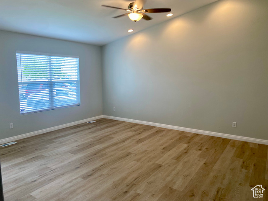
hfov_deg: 67.3
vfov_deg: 53.1
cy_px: 100
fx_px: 201
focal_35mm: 26
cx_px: 134
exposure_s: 1/120
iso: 64
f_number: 1.8
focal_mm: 4.25
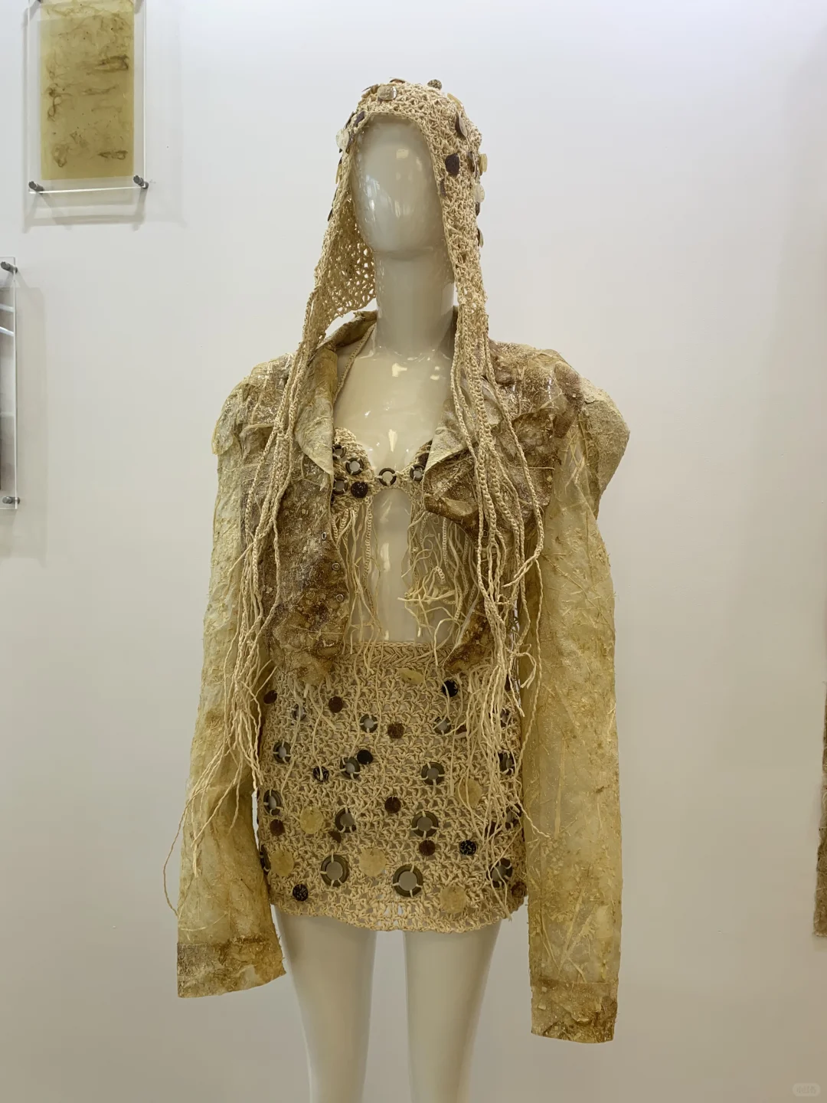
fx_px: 828
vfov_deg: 67.3
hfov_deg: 53.1
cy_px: 552
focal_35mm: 26
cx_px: 414
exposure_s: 1/126
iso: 32
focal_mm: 4.25
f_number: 1.8
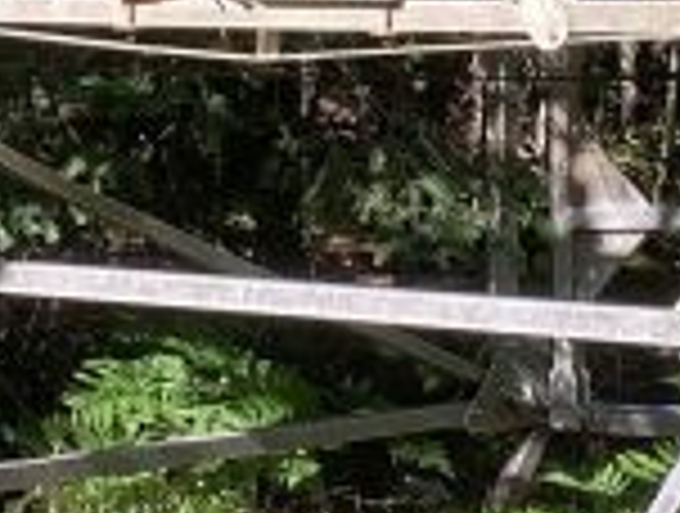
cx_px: 392
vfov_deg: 8.4
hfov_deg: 11.3
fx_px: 3426
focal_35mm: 174
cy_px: -216
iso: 25
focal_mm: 3.3
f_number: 2.4
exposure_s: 1/303
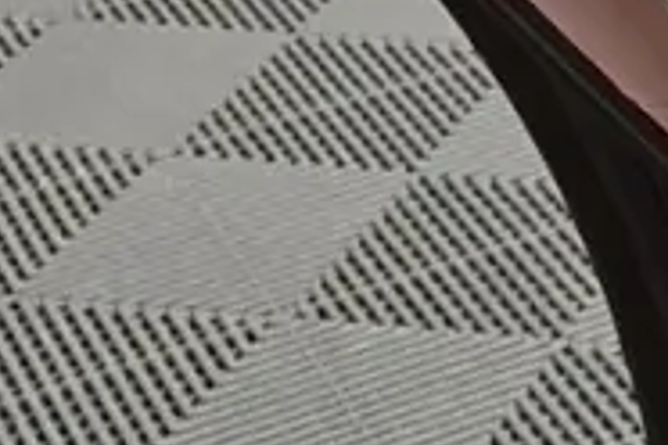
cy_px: -685
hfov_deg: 10.3
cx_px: 1311
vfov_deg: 6.9
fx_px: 3433
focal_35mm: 185
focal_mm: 6.3
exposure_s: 1/100
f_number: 1.7
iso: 160
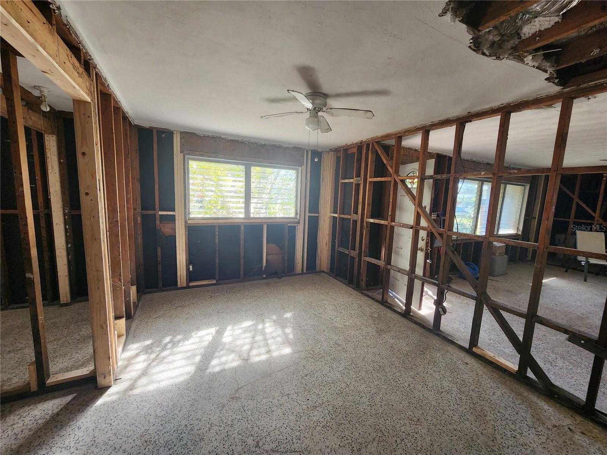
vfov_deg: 89.9
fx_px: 228
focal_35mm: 13
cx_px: 304
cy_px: 228
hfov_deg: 106.2
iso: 200
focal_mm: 2.2
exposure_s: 1/60
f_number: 2.2
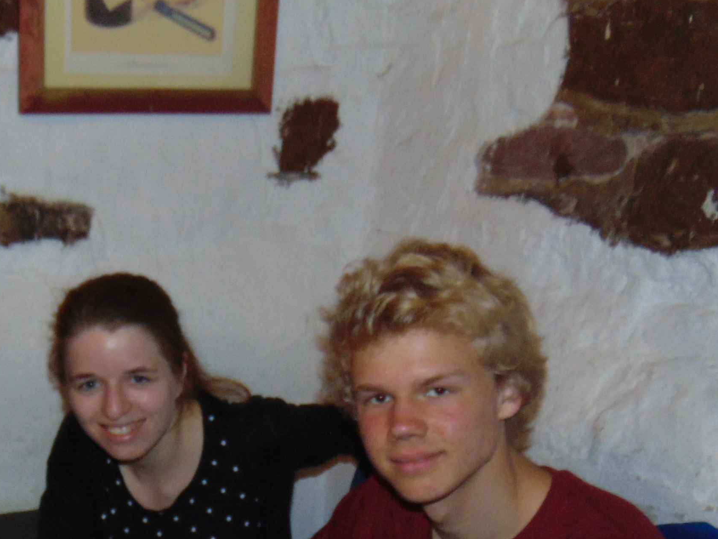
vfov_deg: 25.9
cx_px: 110
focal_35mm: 54
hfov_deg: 34.1
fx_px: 1120
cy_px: 517
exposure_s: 1/8
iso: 200
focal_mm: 4.5
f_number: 3
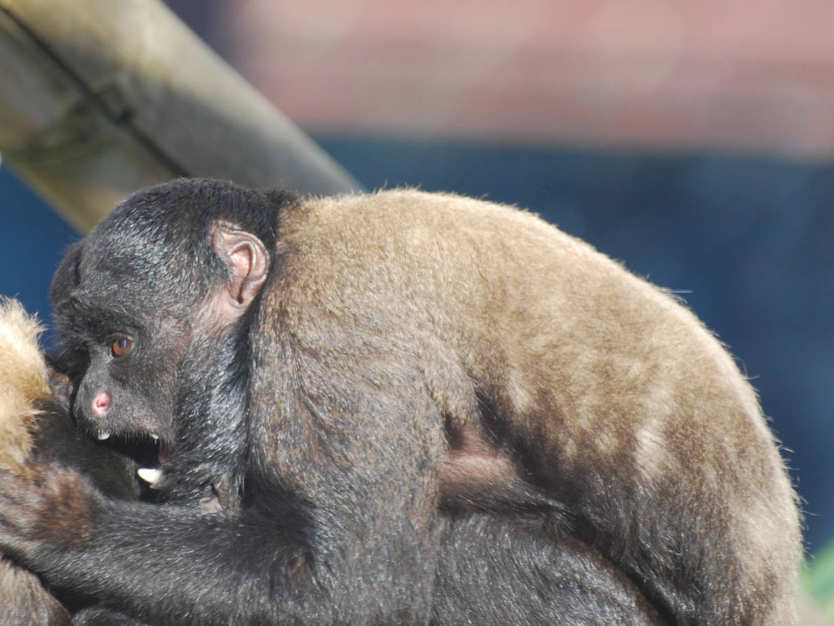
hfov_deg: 3.4
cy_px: 267
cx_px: 297
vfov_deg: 2.6
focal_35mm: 576
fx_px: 13882
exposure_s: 1/160
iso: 400
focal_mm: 300
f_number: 5.6
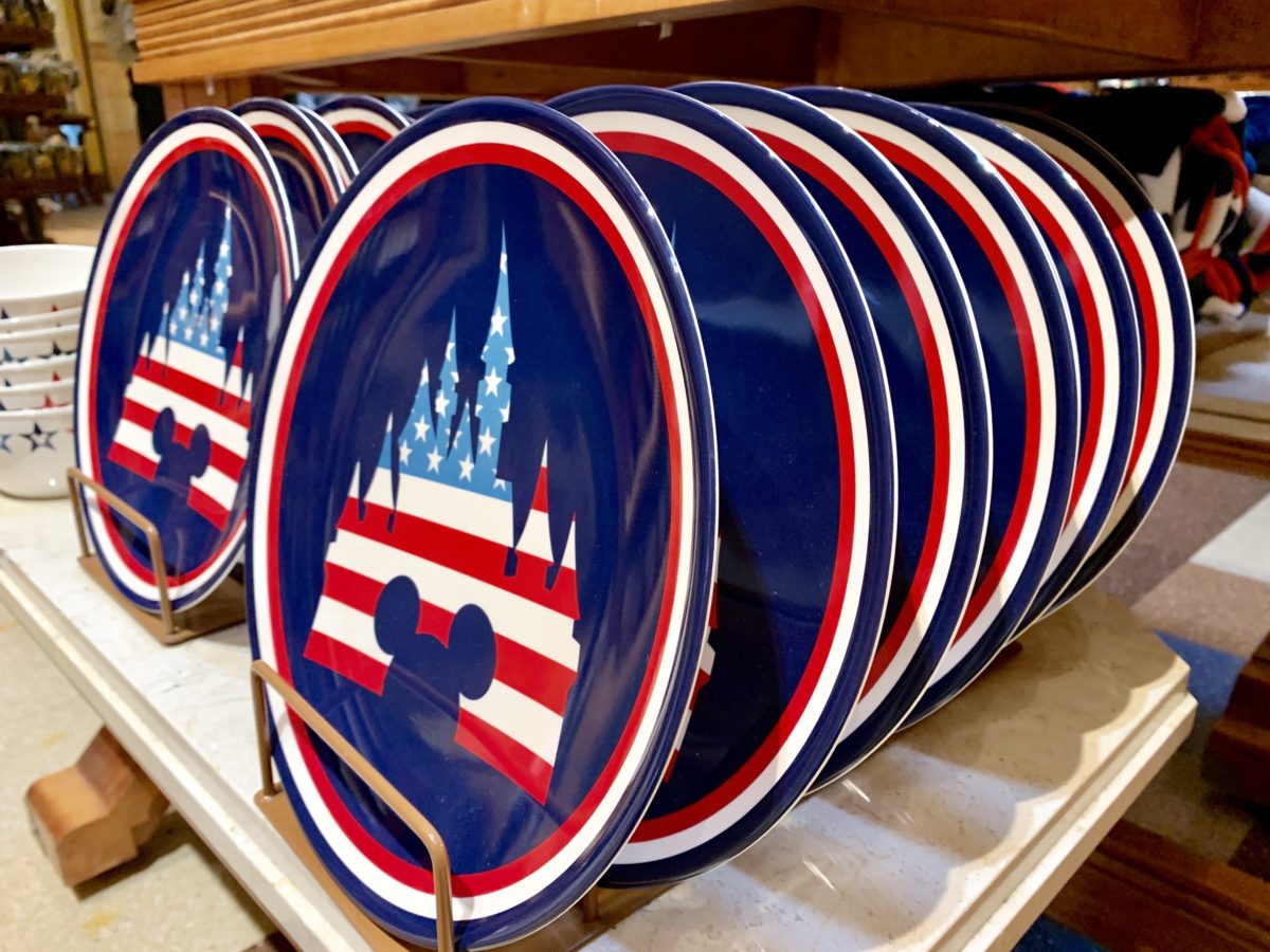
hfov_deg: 67.3
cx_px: 635
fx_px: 954
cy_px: 476
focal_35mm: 26
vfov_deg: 53.1
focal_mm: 4.25
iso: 250
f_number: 1.8
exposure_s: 1/60
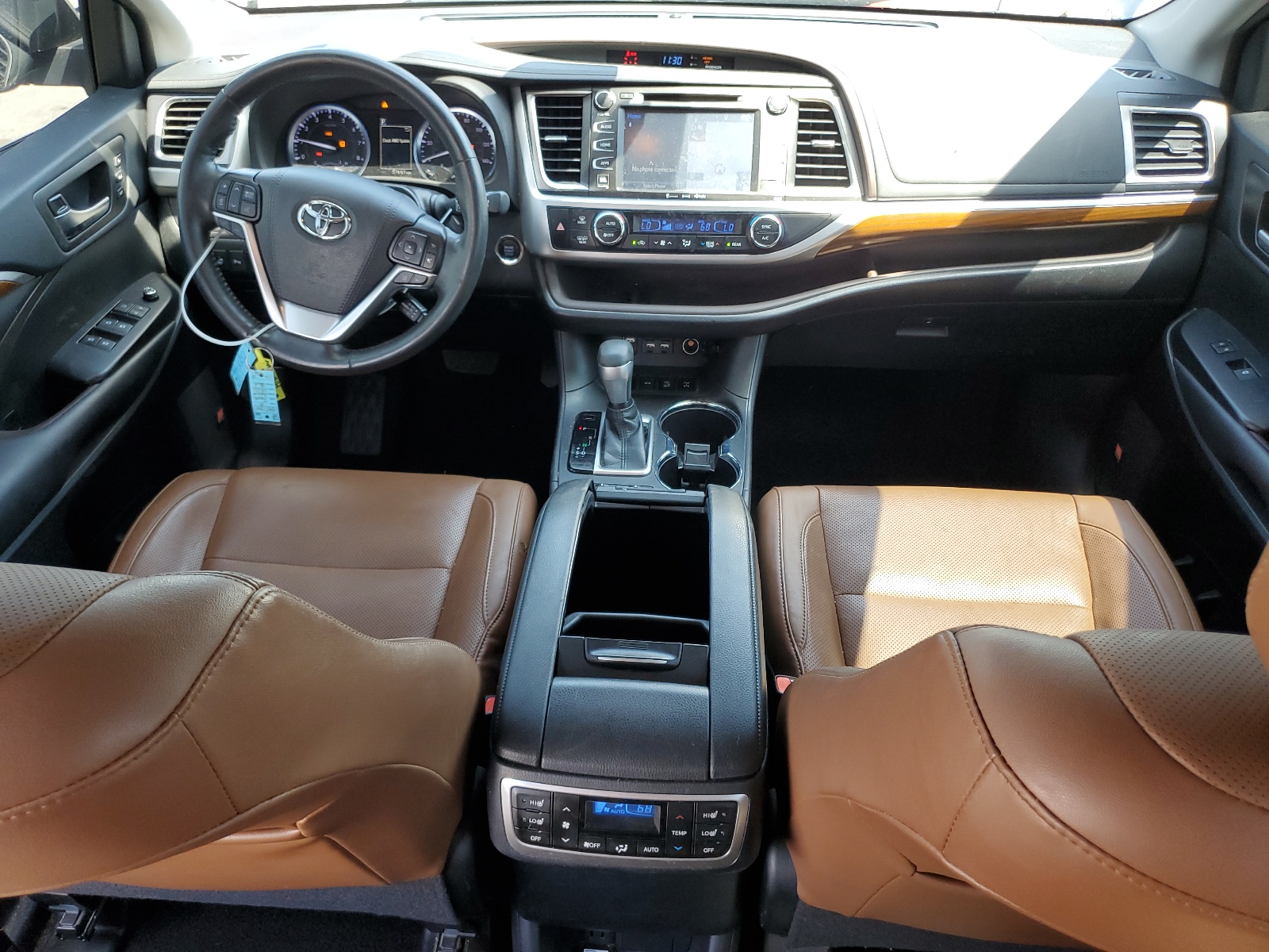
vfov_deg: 53.1
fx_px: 953
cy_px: 476
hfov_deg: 67.3
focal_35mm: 26
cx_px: 634
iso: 69
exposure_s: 1/120
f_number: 1.5
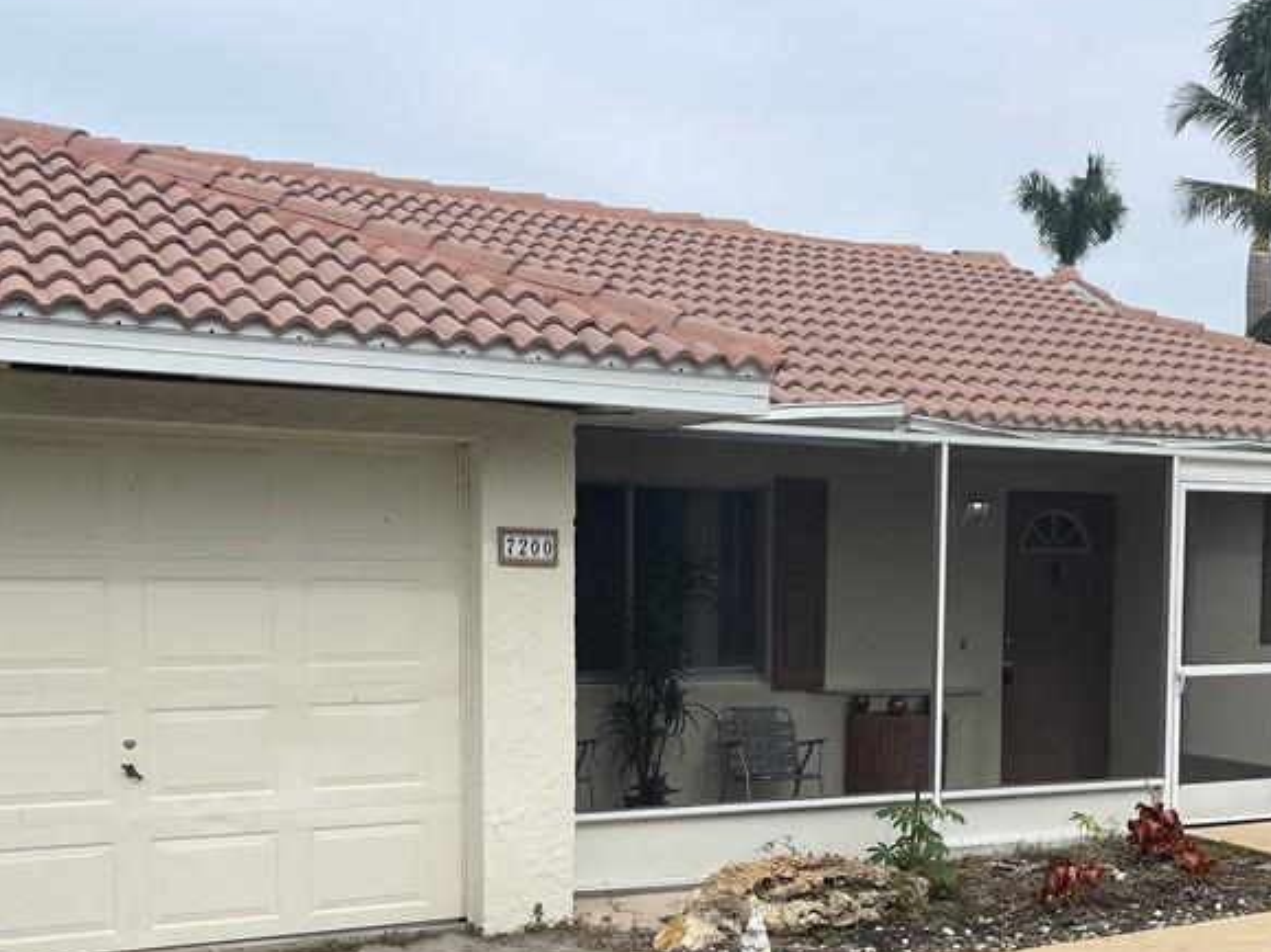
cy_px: 702
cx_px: 858
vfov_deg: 31.0
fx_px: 1689
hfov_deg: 40.7
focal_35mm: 46
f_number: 1.6
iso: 32
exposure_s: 1/3086
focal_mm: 5.1
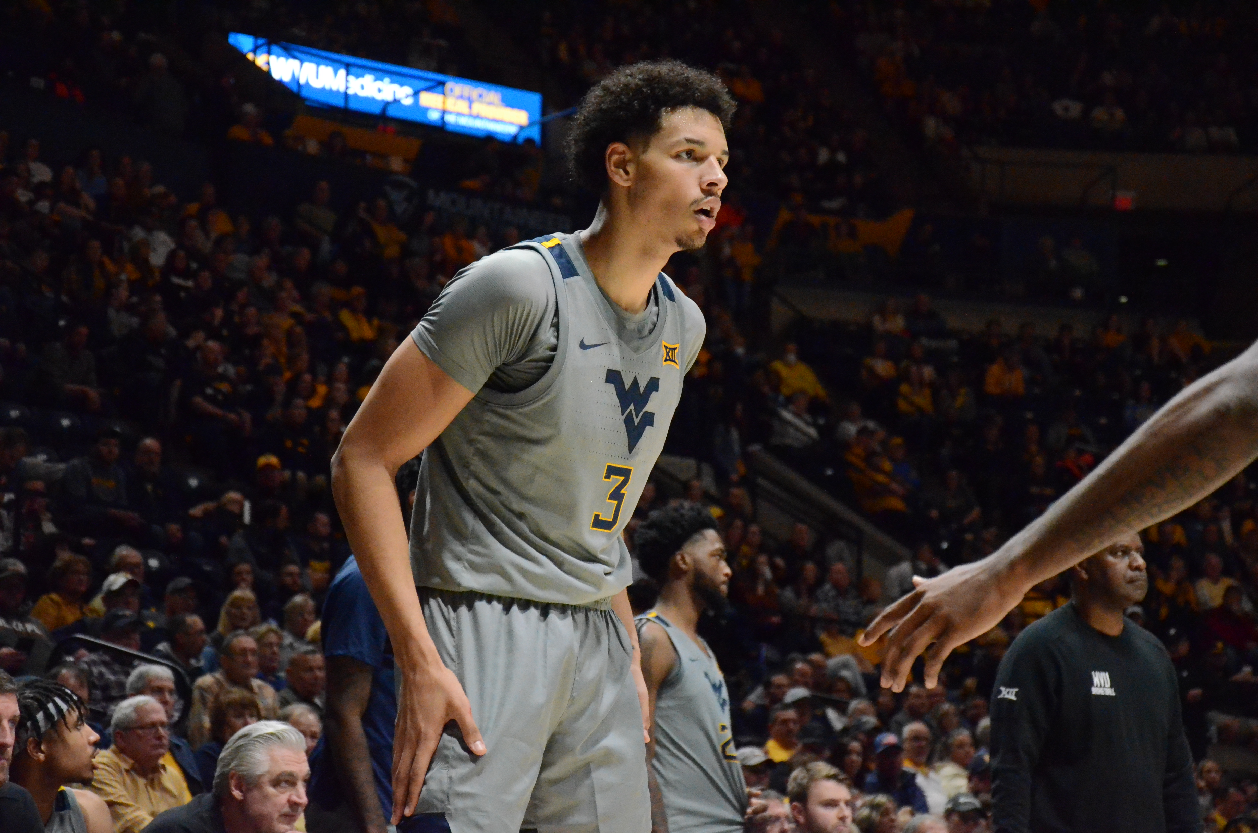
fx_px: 3662
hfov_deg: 19.5
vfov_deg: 13.0
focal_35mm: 105
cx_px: 629
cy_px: 416
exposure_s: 1/1000
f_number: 5.3
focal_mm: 70
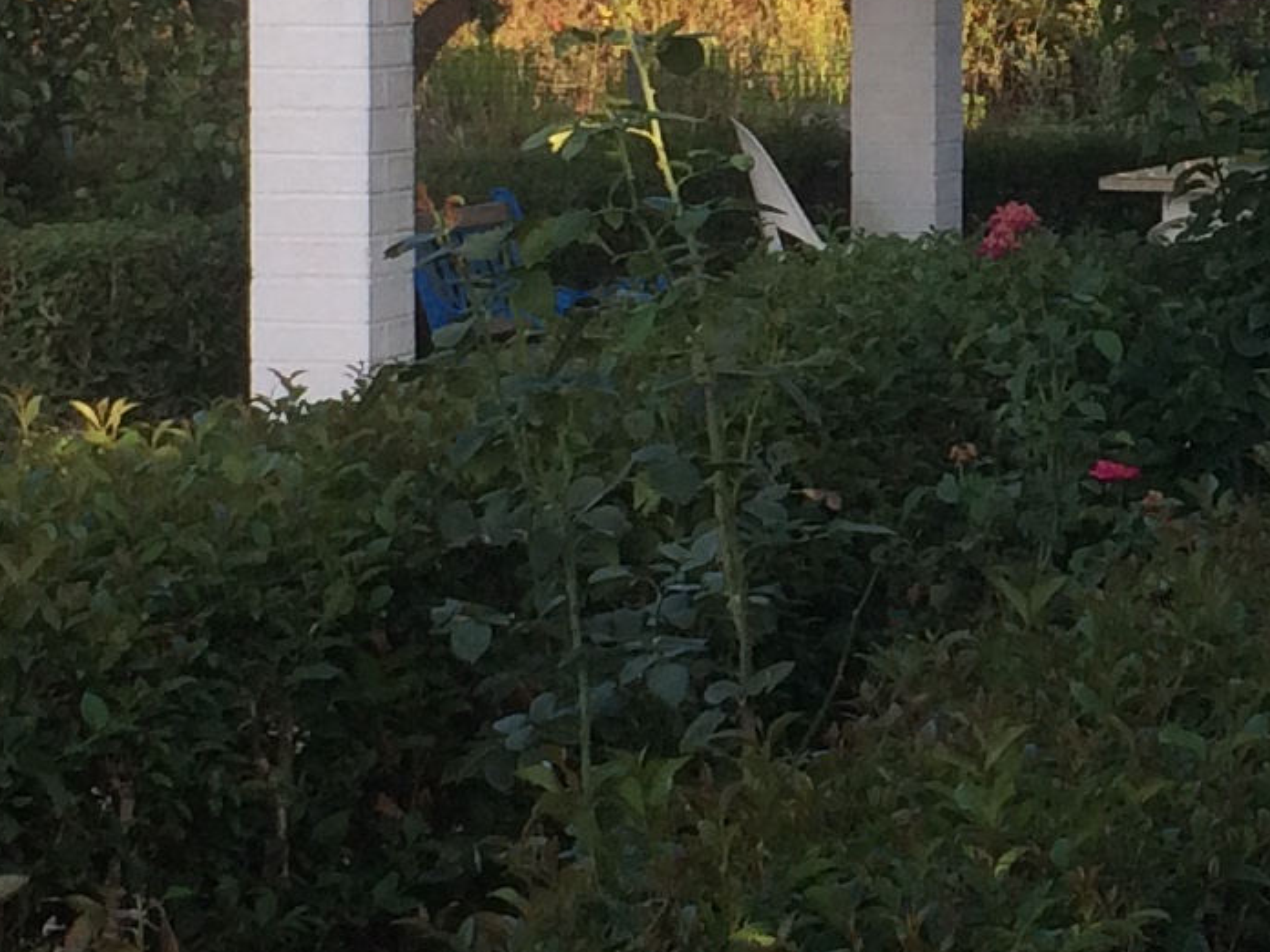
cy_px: 148
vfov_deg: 10.9
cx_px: 1434
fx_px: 4990
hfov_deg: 14.2
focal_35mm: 136
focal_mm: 4.15
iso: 32
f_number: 2.2
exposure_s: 1/595
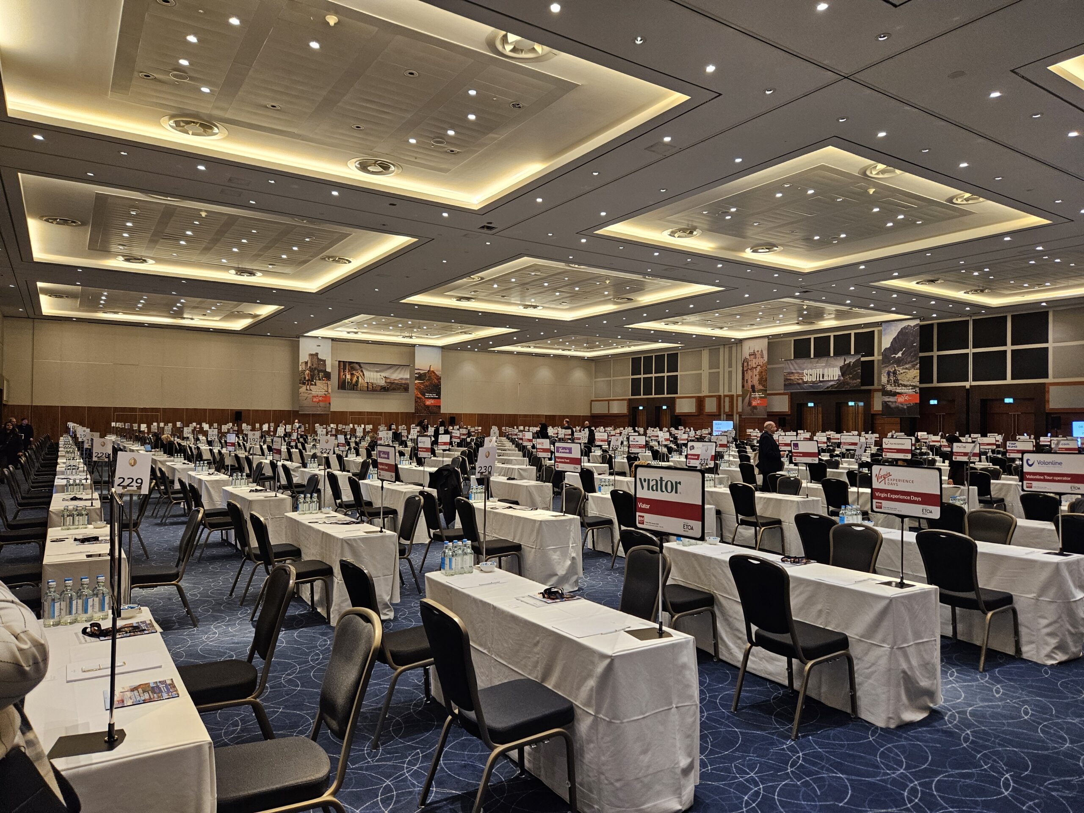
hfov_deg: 73.9
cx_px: 542
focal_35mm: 23
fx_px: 720
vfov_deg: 58.9
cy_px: 406
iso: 250
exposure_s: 1/120
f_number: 1.8
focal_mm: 5.4
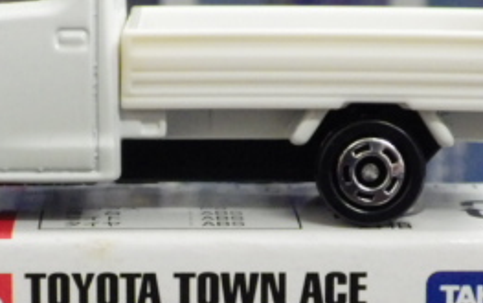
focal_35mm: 152
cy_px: 279
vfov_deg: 8.6
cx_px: 185
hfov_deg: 13.7
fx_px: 2003
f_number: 4
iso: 800
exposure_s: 1/40
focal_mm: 10.7
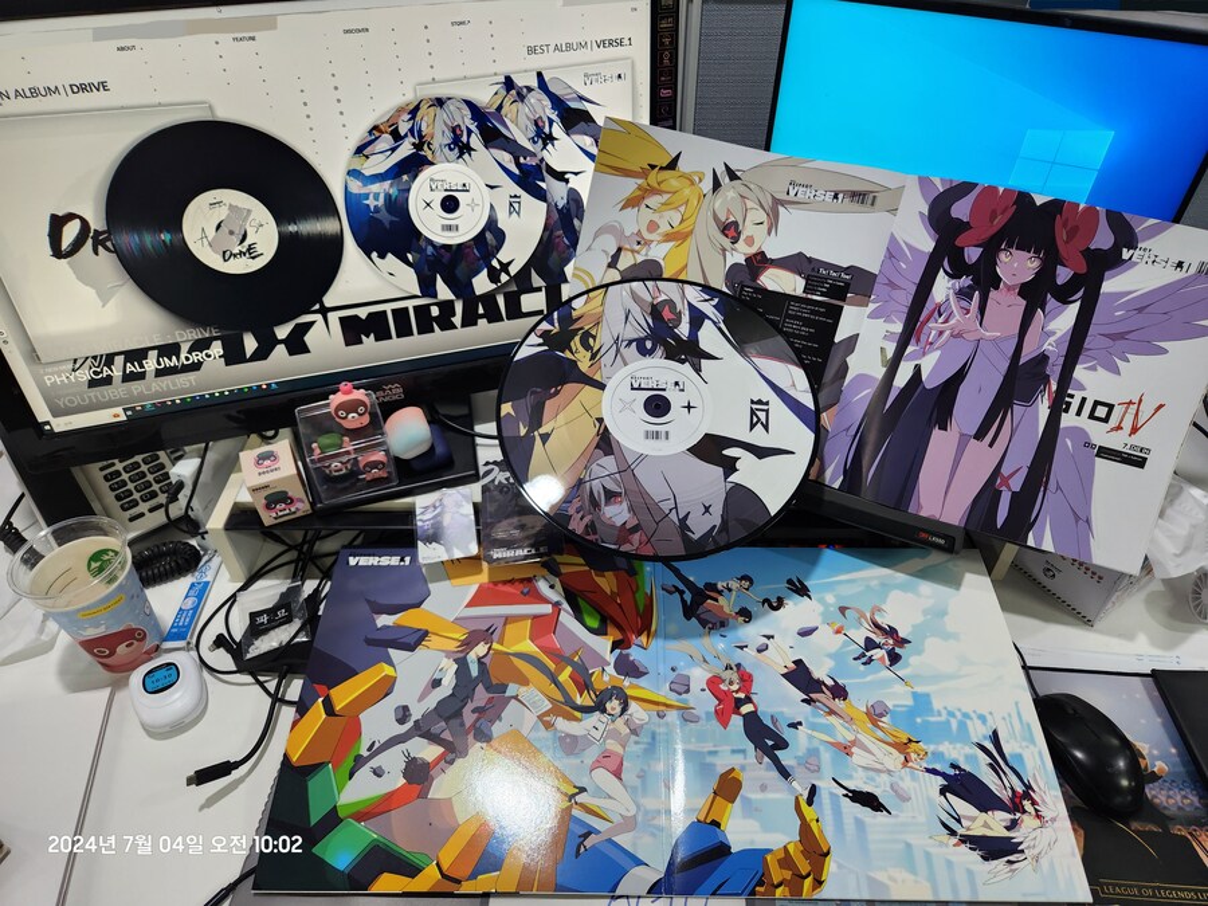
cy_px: 453
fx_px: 803
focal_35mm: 23
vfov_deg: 58.9
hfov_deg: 73.9
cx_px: 604
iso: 160
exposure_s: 1/120
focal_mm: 5.4
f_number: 1.8
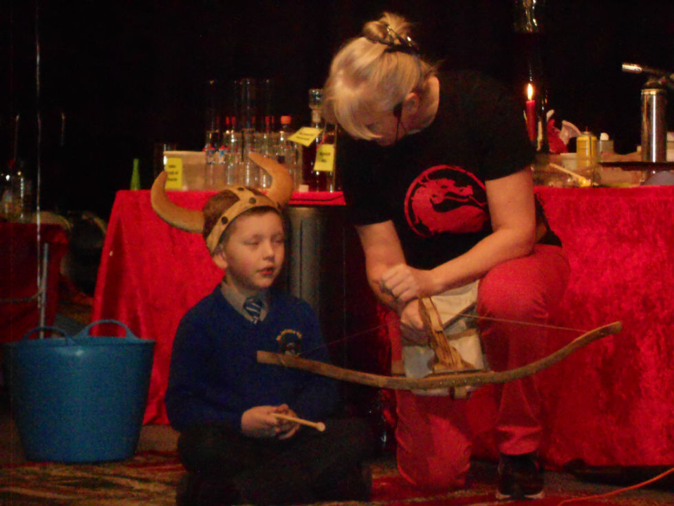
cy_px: 253
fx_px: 2531
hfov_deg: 15.2
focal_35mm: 130
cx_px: 337
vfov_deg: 11.4
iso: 1600
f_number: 6.5
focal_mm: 23
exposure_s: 1/60
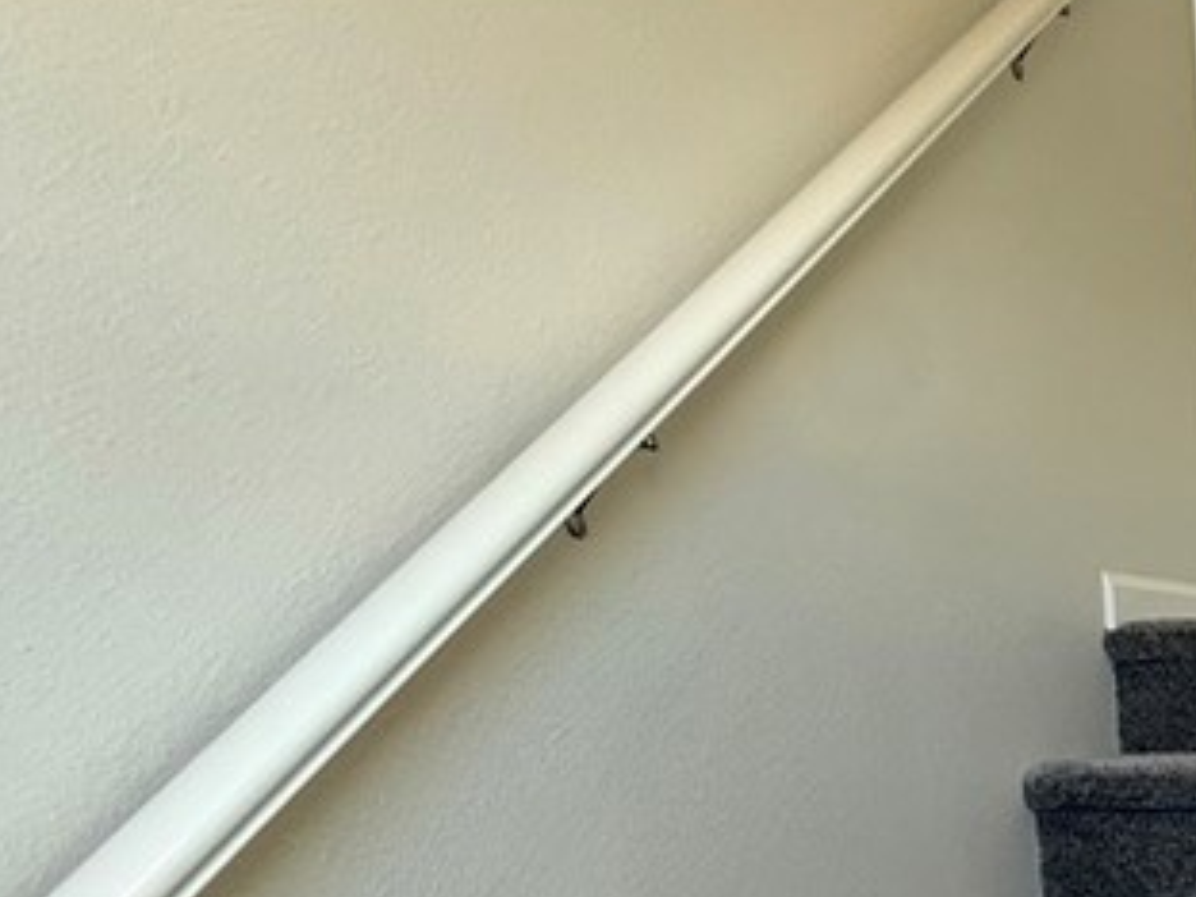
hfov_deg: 27.3
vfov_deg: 29.2
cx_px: 1828
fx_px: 1589
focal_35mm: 46
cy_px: 928
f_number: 2.2
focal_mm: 2.22
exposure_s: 1/120
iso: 100
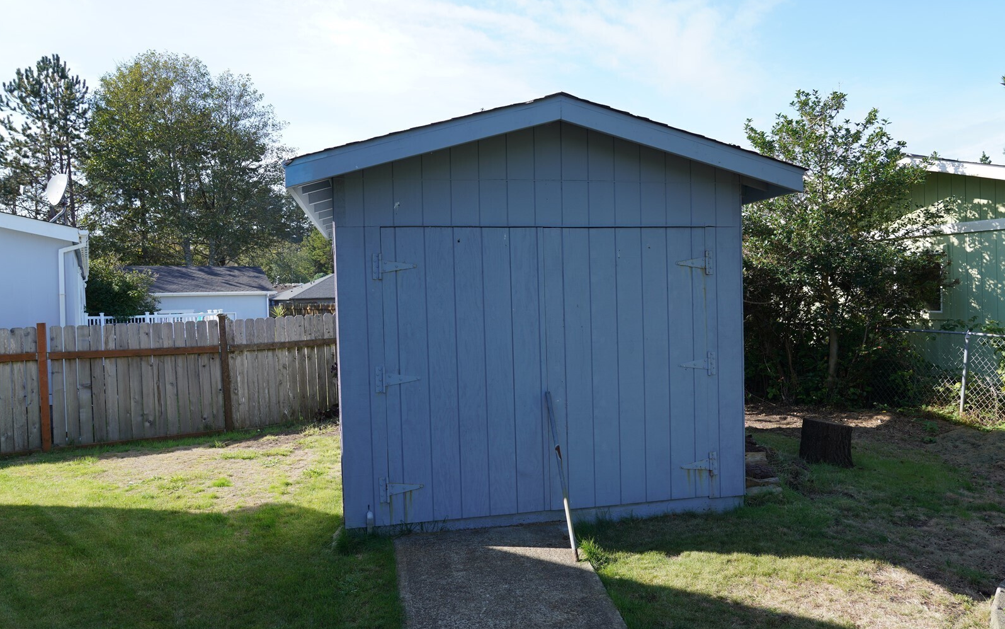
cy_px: 312
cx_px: 510
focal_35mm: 26
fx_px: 712
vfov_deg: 47.6
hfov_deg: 70.4
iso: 100
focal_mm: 24
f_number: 4.5
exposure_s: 1/200
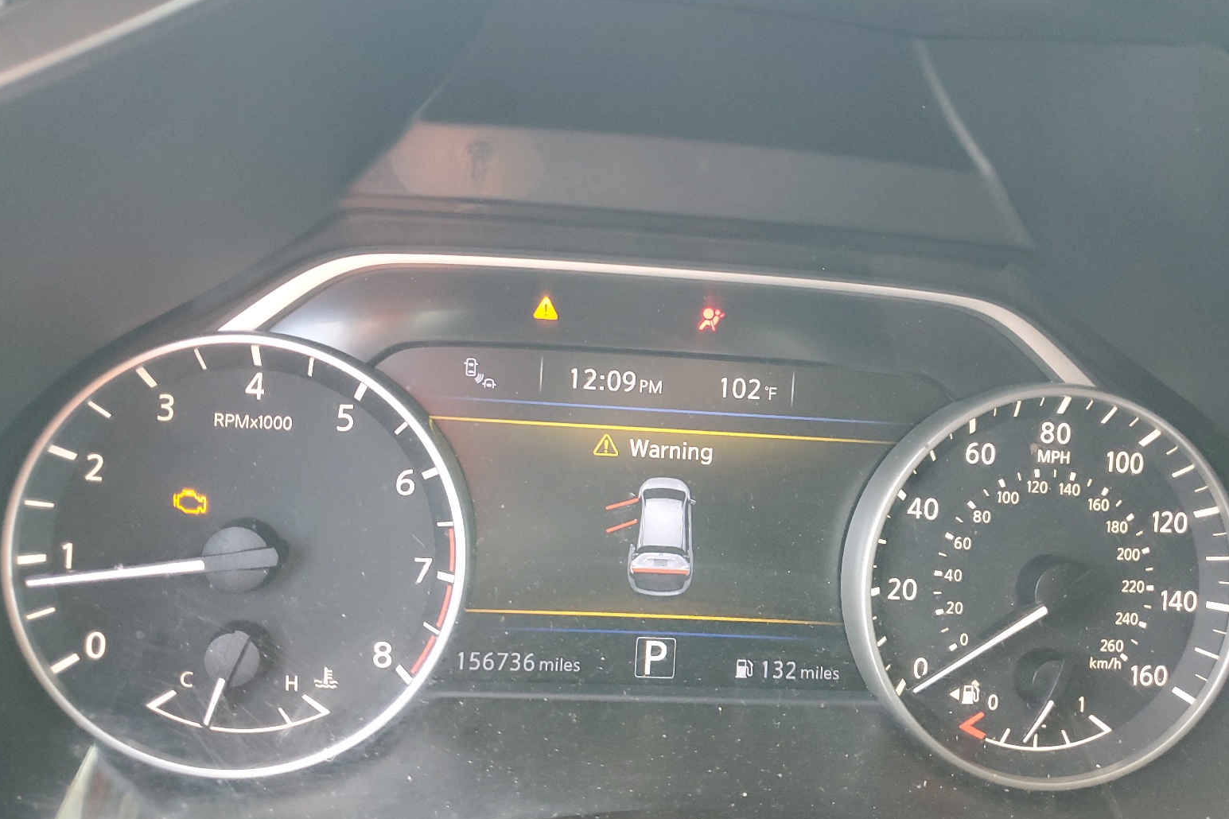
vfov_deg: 46.3
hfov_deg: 65.5
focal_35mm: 28
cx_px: 626
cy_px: 448
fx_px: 956
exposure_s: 1/60.2
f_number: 1.5
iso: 188
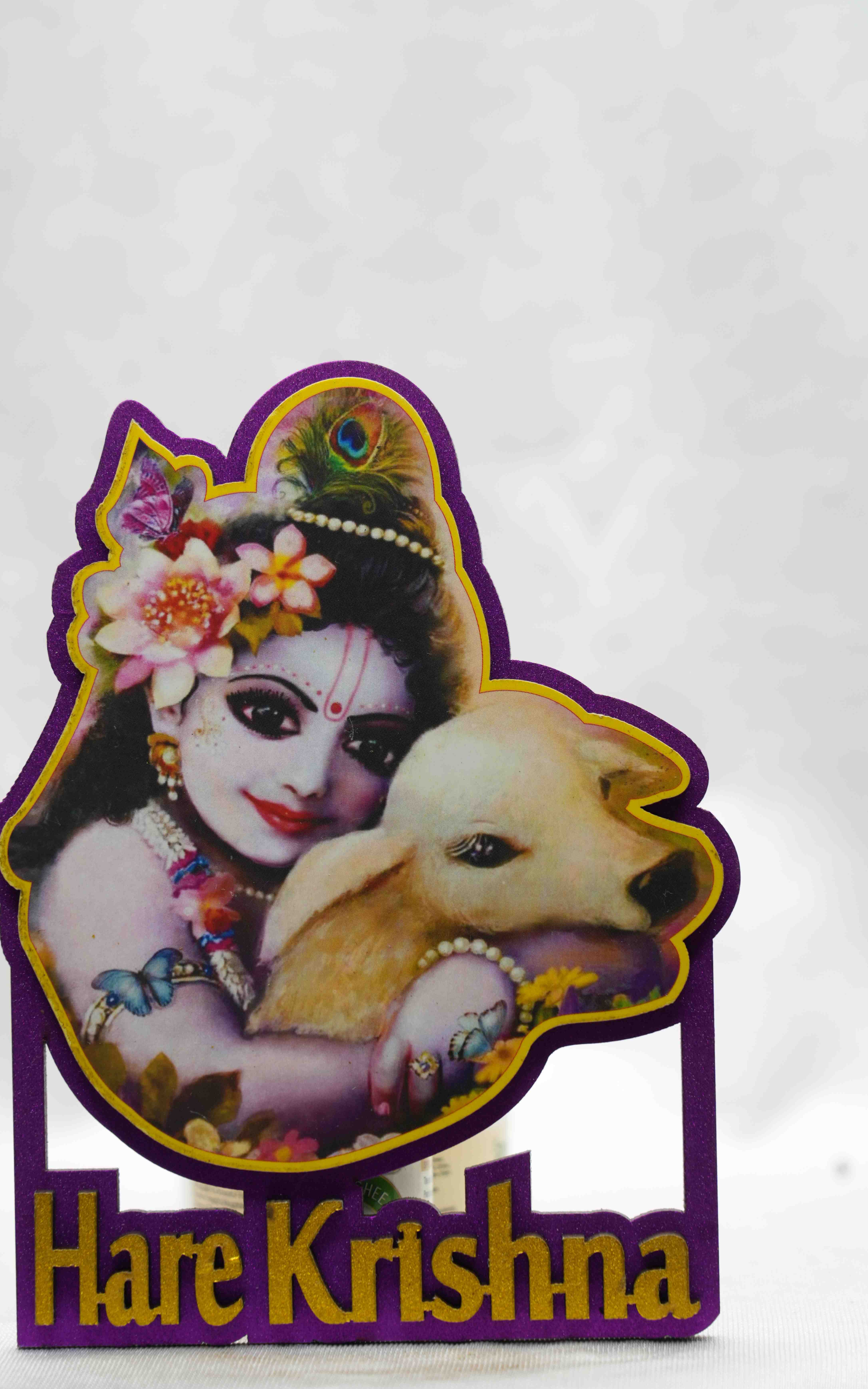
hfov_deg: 12.1
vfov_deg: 19.3
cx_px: 403
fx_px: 4088
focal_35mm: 108
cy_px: 696
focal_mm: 105
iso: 320
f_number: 5.6
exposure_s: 1/60
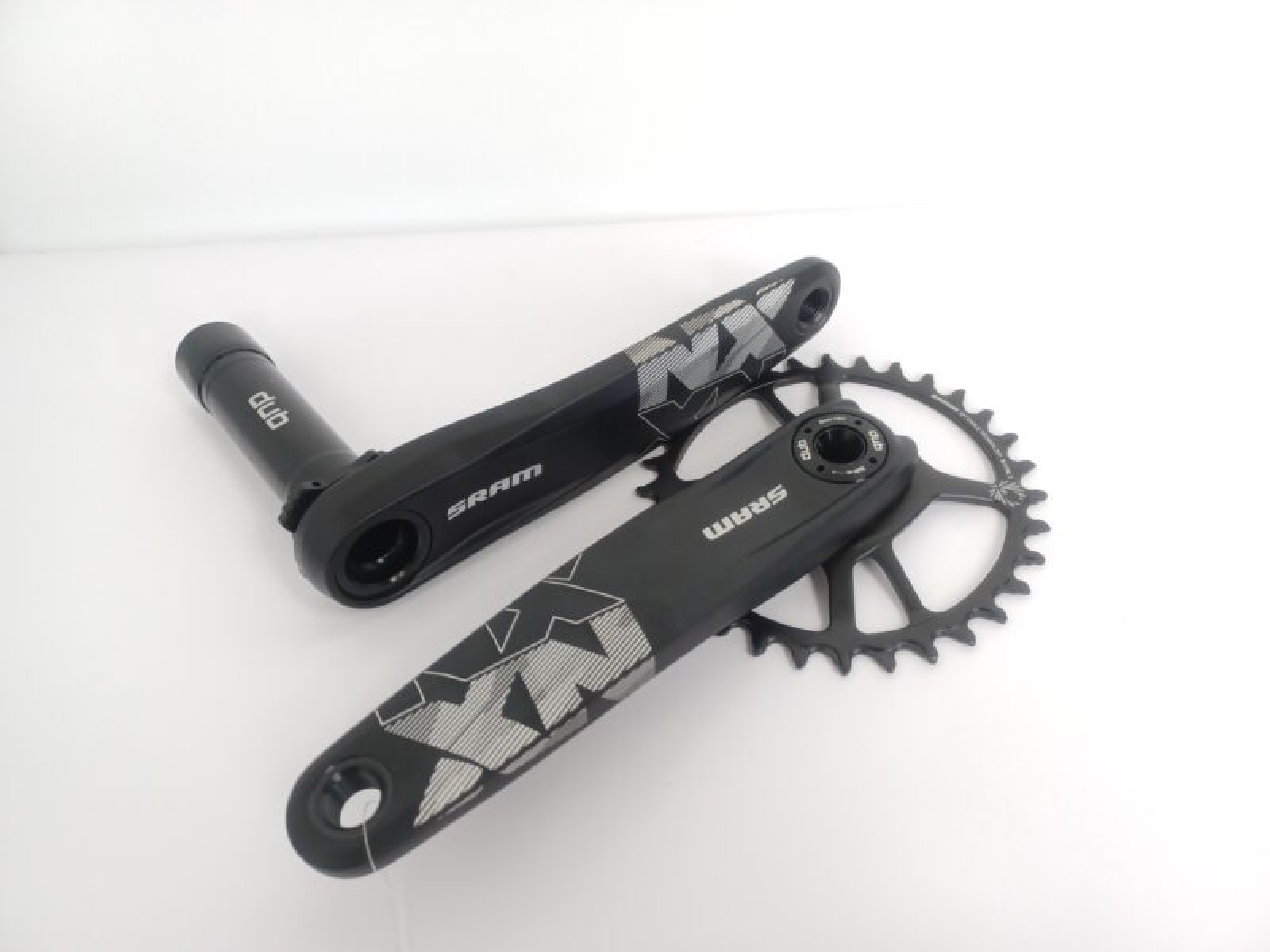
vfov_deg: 54.9
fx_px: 917
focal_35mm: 25
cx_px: 635
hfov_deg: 69.4
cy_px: 476
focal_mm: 4.6
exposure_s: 1/33.3
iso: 400
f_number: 1.8
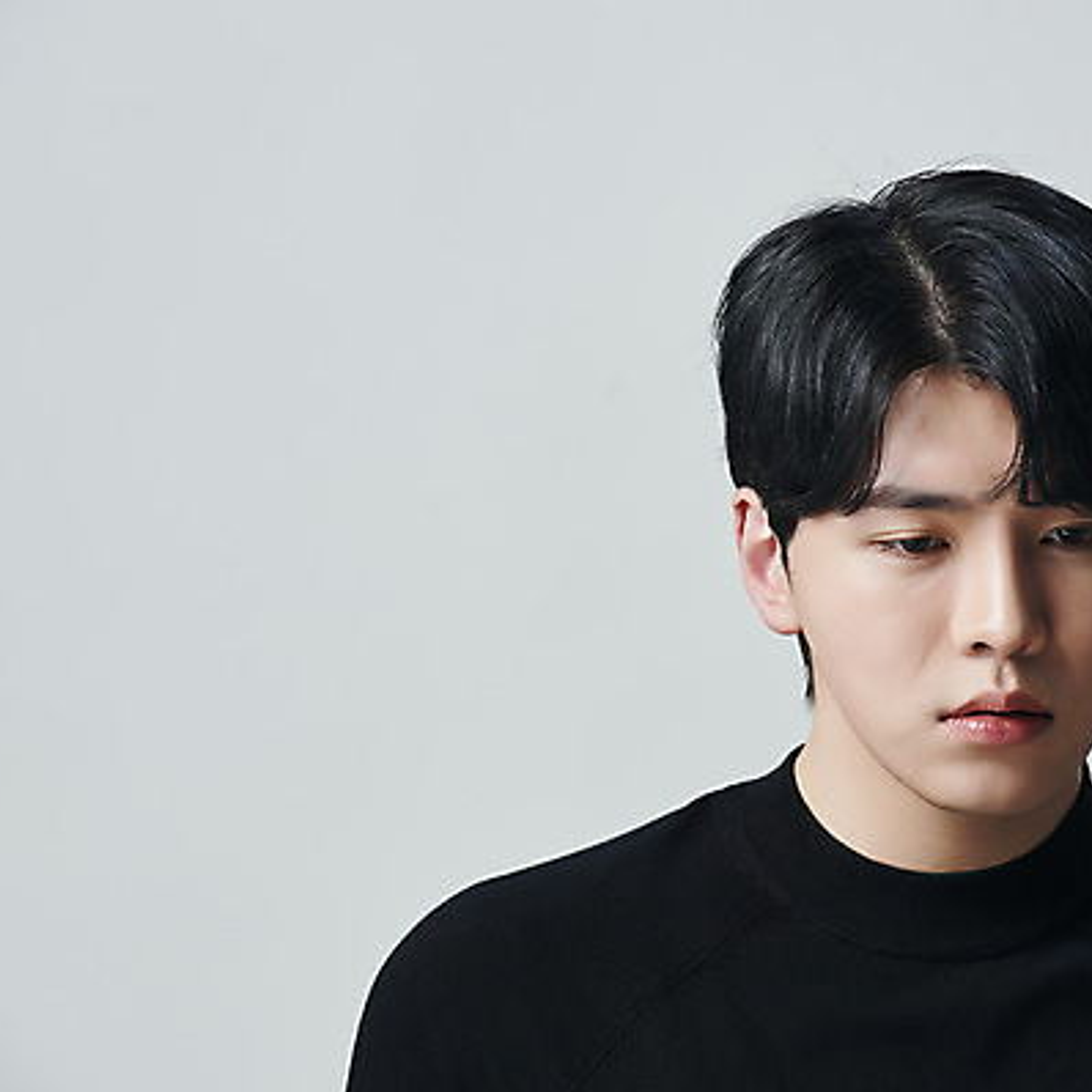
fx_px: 6853
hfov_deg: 9.1
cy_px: 546
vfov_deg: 9.1
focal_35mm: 192
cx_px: 646
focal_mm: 150
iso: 64
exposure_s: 1/125
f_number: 7.1
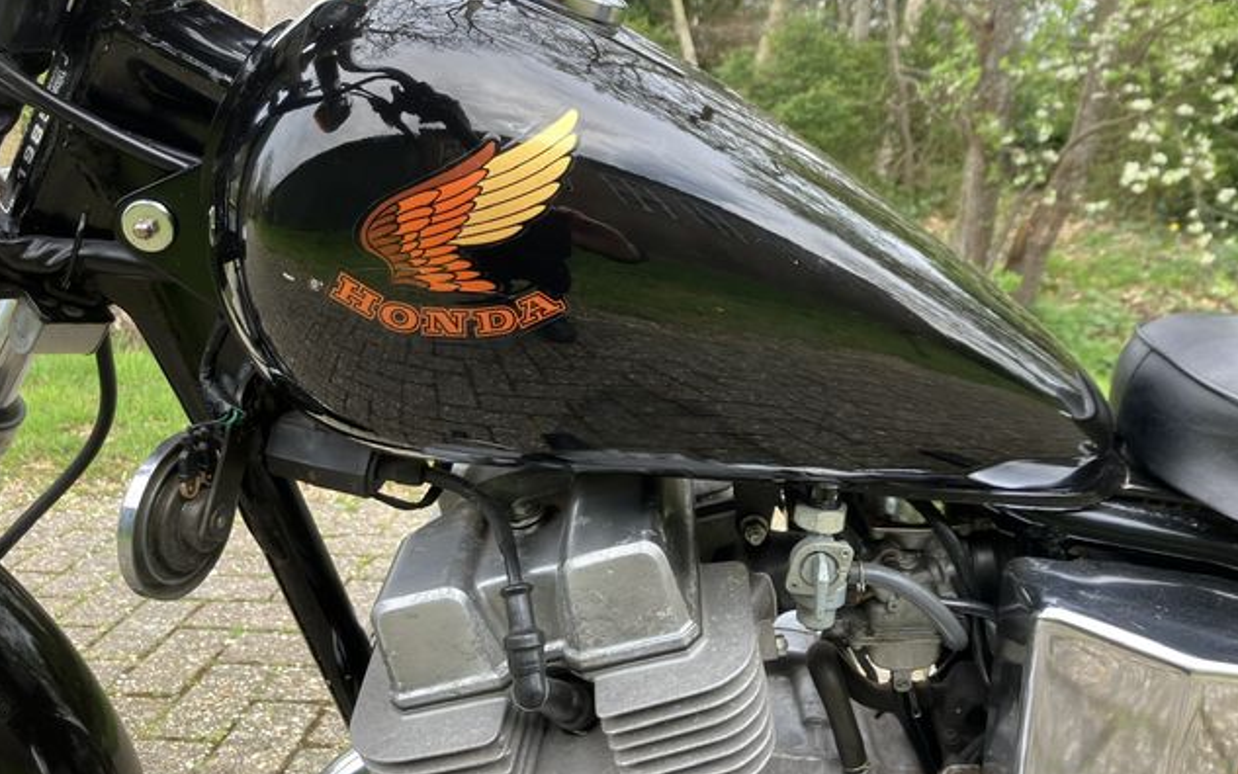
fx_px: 1012
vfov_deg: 41.7
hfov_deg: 62.9
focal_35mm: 30
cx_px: 618
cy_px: 322
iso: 32
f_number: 1.8
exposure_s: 1/121
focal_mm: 3.99
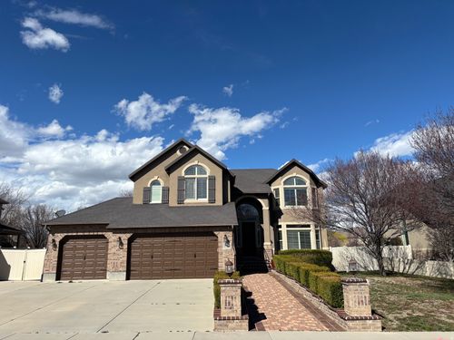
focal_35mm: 26
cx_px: 227
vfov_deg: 53.1
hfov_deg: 67.3
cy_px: 170
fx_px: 341
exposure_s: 1/4630
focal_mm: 5.96
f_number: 1.6
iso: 50
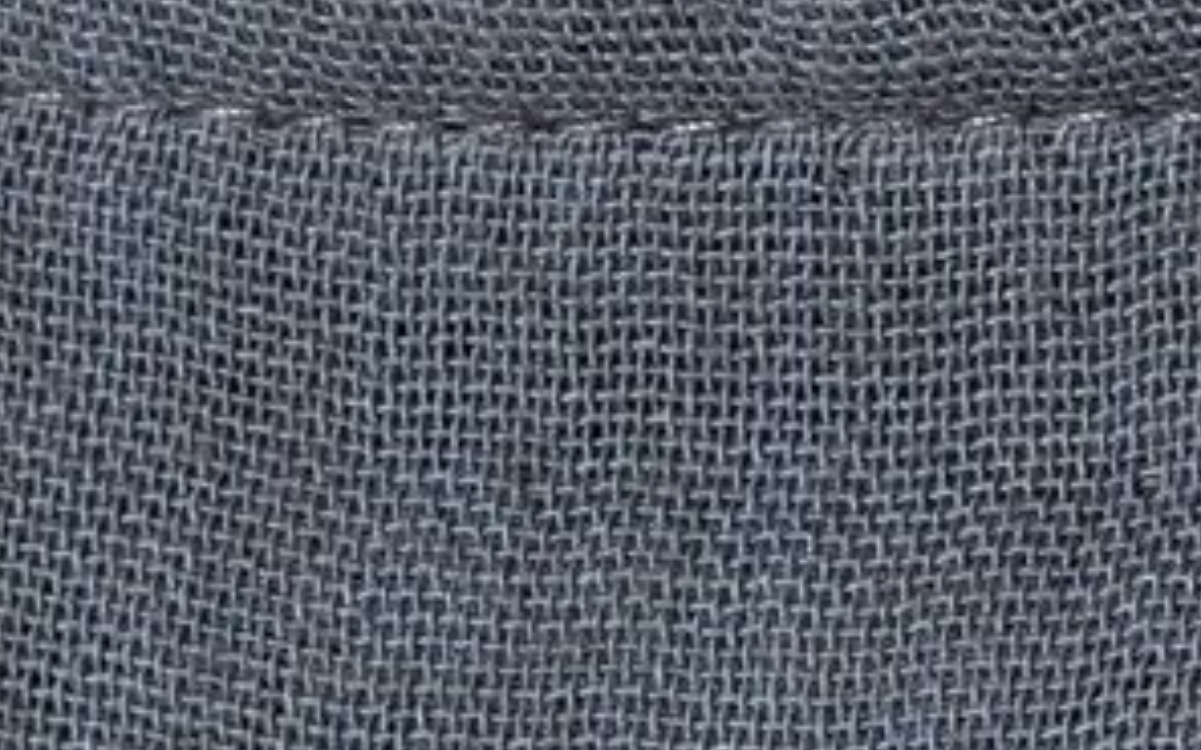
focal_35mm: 465
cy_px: -191
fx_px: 15220
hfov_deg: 4.5
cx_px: 651
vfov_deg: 2.8
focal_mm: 50
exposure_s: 1/125
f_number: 11
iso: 160
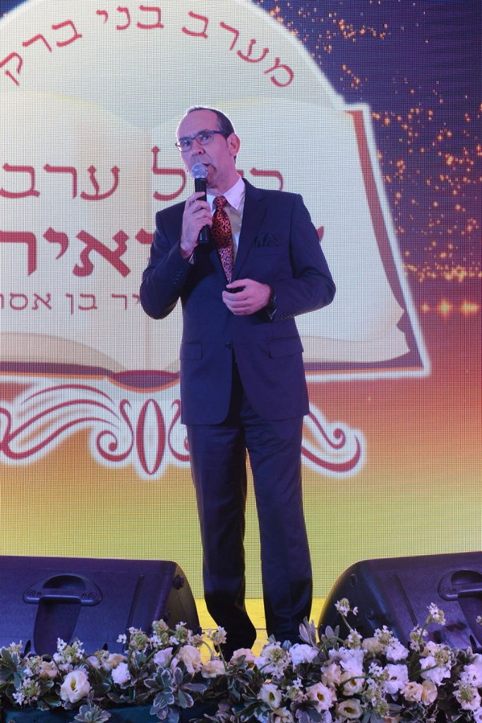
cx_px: 241
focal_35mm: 70
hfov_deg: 19.5
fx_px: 1405
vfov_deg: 28.8
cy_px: 362
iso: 2500
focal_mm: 70
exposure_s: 1/100
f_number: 7.1
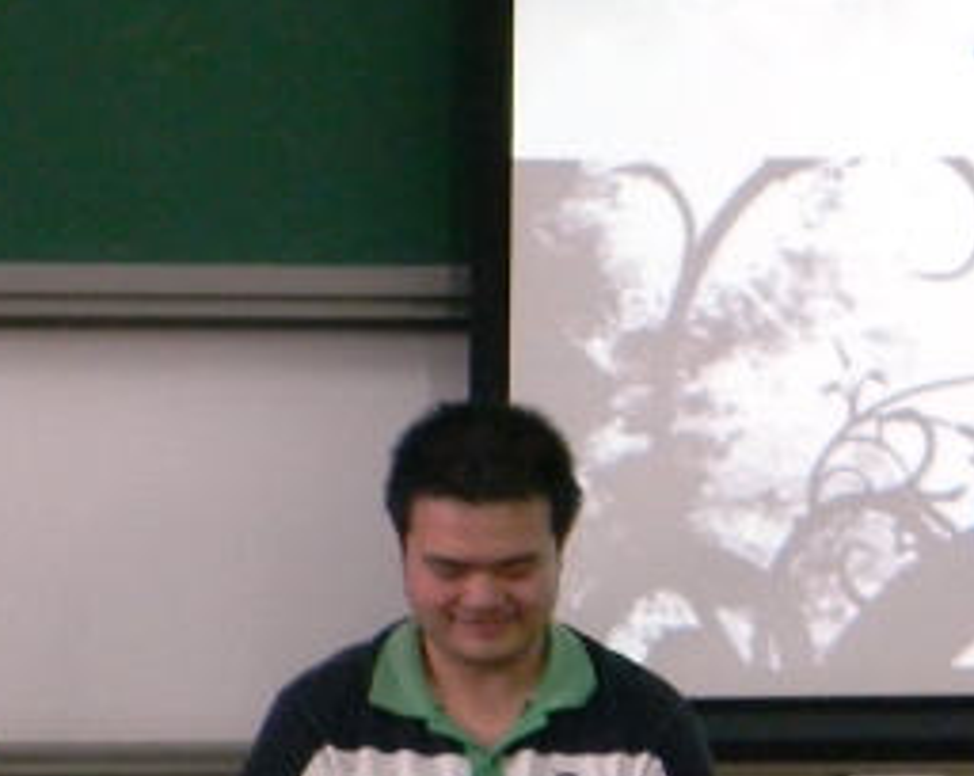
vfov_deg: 5.9
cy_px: 776
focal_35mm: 262
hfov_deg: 7.4
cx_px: 99
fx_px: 7541
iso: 239
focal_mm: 12.2
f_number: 4.3
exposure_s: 1/30
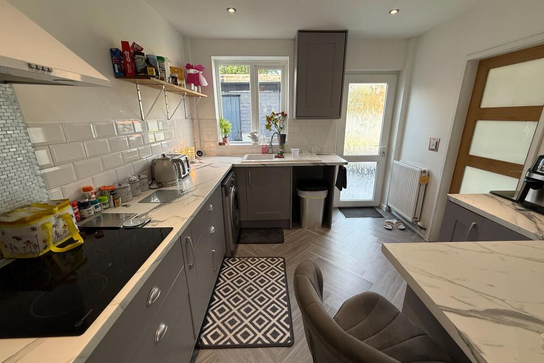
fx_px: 227
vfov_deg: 77.3
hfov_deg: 100.4
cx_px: 279
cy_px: 183
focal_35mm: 15
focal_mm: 2.22
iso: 80
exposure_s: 1/100
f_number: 2.2
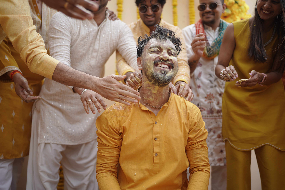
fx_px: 277
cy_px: 95
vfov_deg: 37.9
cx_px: 142
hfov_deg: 54.4
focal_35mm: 35
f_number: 1.4
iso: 100
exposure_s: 1/1250
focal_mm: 35
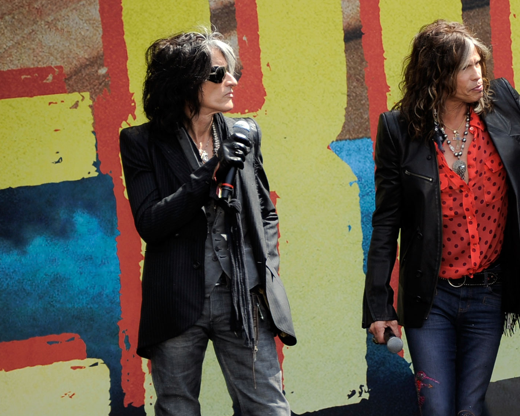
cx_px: 504
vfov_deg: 3.9
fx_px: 6125
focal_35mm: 398
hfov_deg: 4.9
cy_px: 308
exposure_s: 1/500
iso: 400
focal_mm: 200
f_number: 5.6
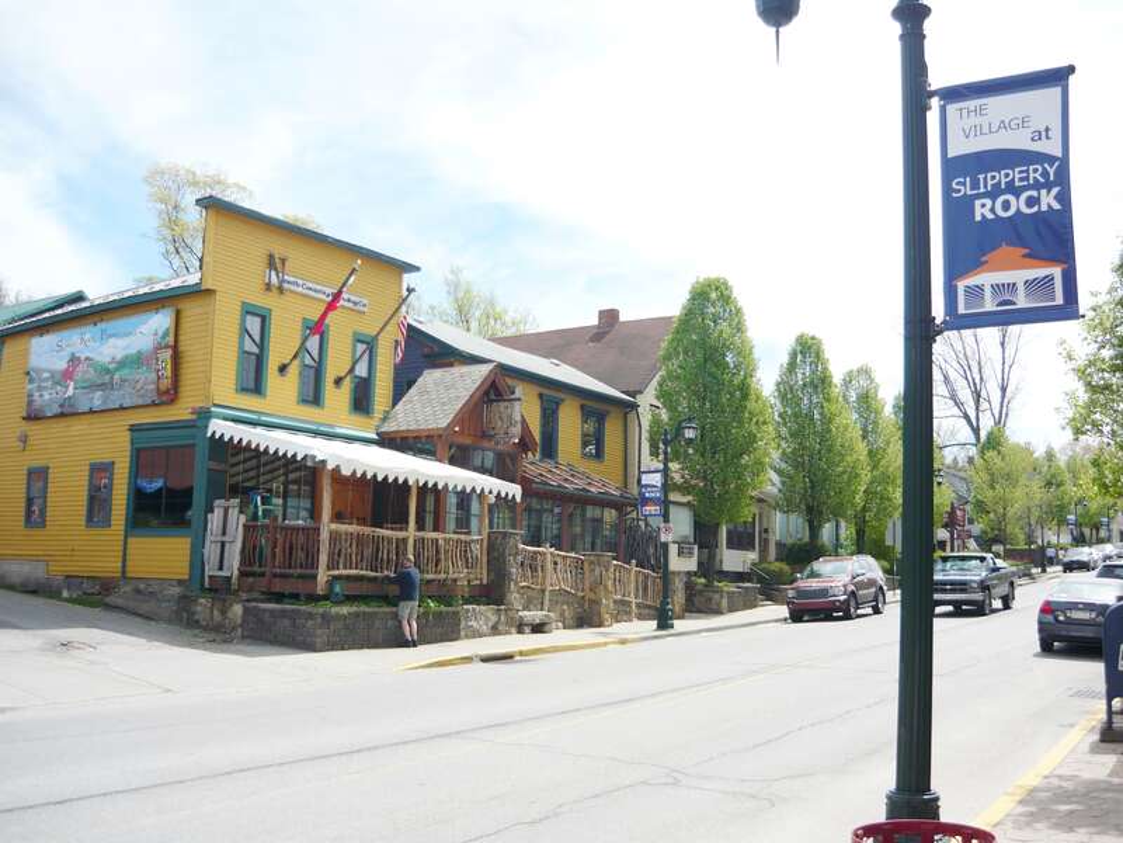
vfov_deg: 42.9
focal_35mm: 33
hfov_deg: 55.4
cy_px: 422
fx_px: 1071
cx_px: 562
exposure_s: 1/125
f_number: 8
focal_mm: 5.5
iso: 100
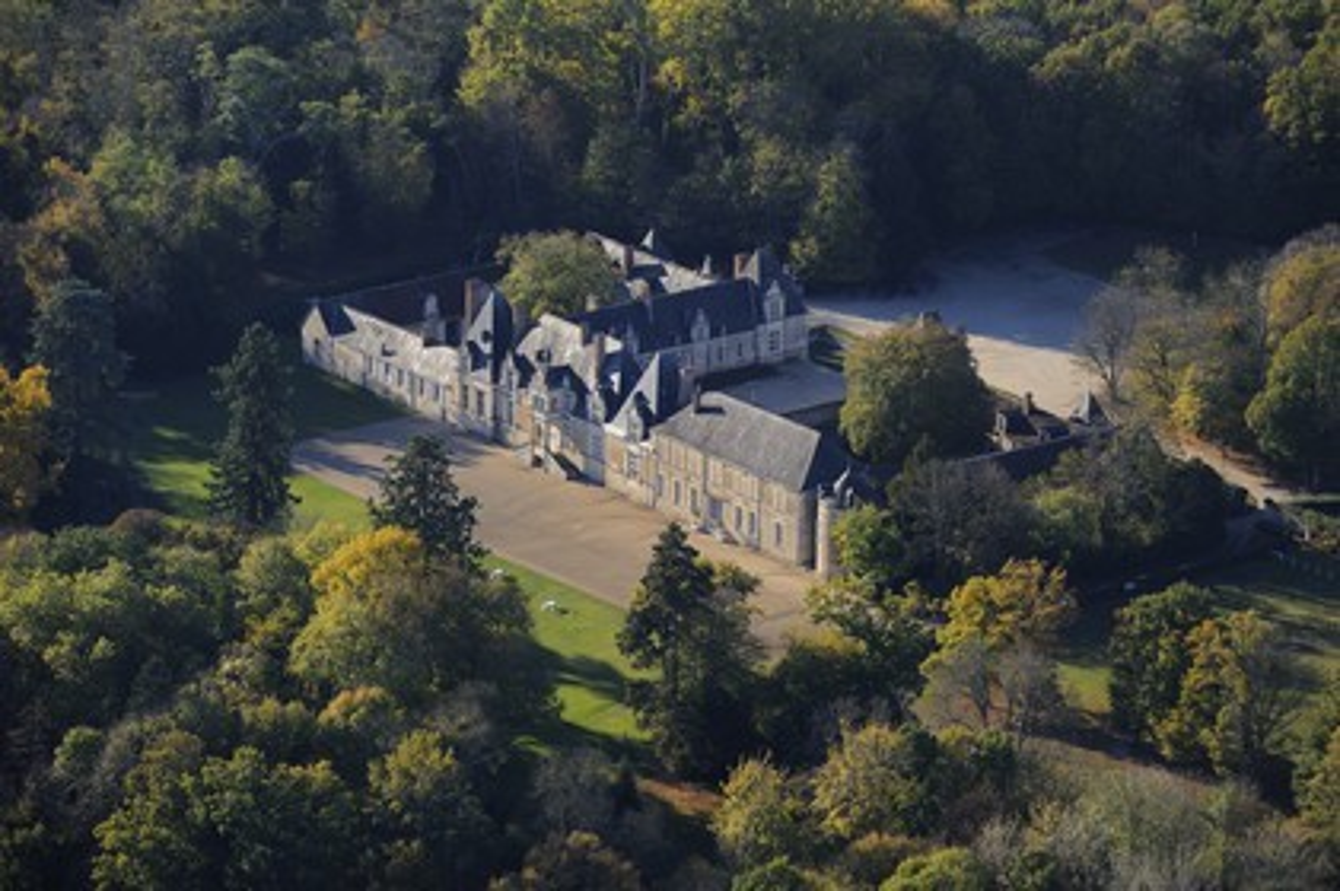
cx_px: 670
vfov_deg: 7.6
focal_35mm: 180
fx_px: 6695
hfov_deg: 11.4
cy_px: 446
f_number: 5.6
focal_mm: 180
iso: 400
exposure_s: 1/1000
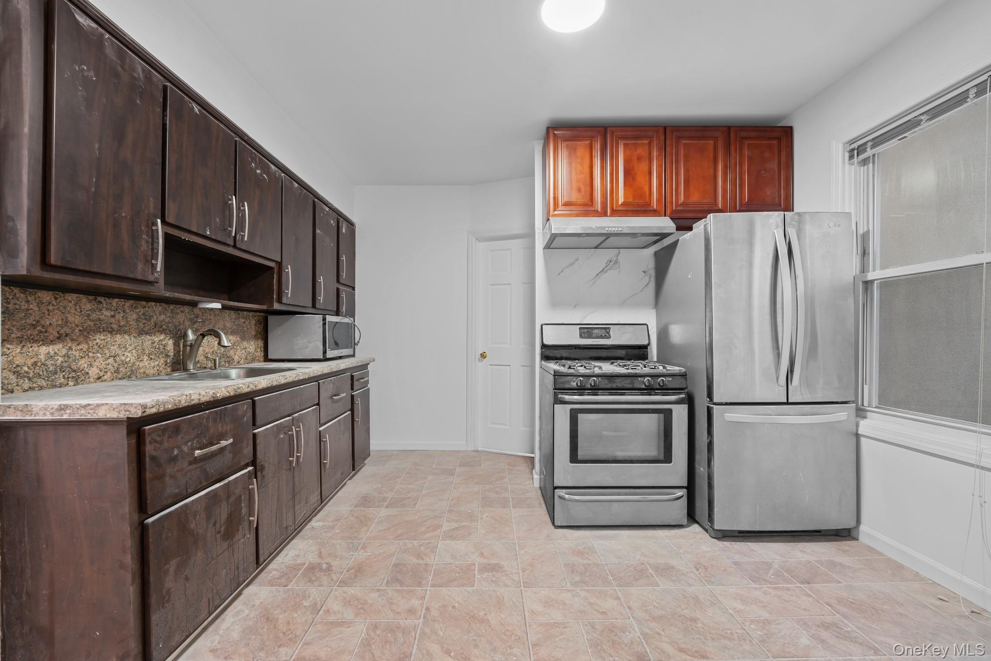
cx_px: 496
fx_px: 385
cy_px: 330
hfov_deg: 104.3
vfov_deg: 81.2
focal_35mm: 14
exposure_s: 1/1.25
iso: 160
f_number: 8
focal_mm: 14
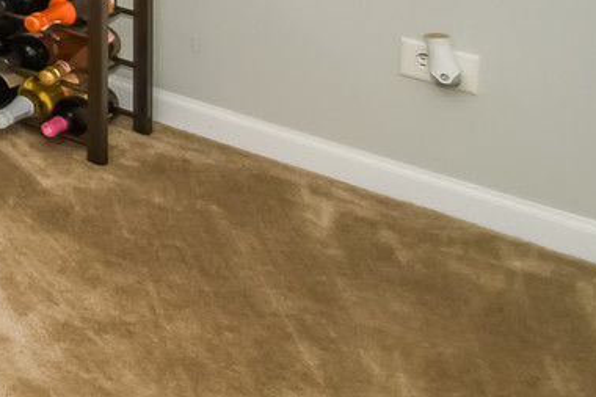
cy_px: -413
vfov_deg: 16.1
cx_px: -572
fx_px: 1059
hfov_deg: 19.4
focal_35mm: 64
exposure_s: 1/1250
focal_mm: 10
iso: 400
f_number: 8
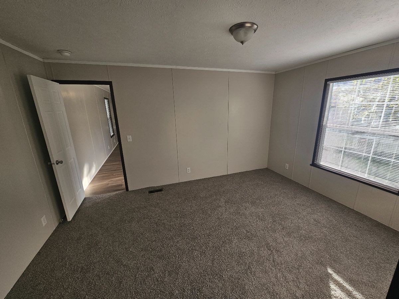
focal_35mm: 13
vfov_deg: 89.9
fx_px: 150
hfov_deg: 106.2
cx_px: 200
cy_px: 150
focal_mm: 2.2
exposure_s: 1/120
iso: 64
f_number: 2.2
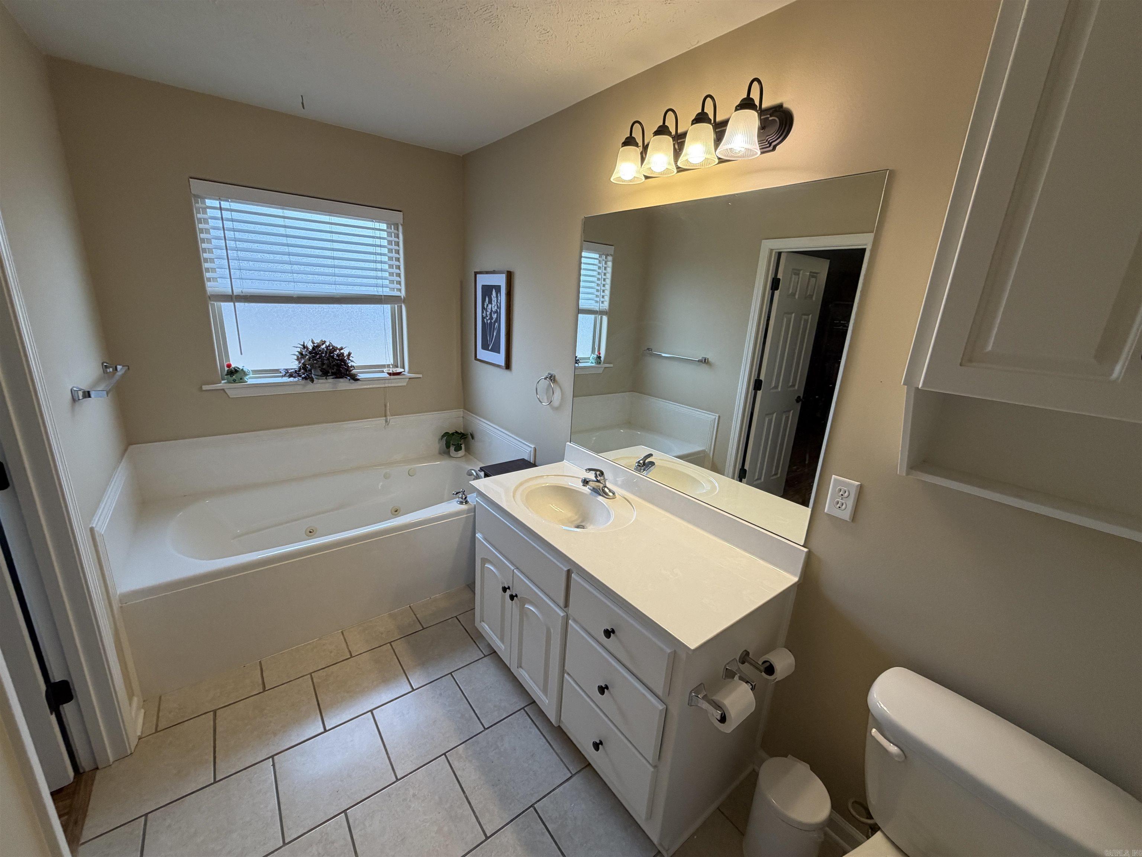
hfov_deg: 102.1
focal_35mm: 14
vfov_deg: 85.7
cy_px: 428
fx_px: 462
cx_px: 571
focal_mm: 2.22
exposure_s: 1/120
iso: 200
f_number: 2.2
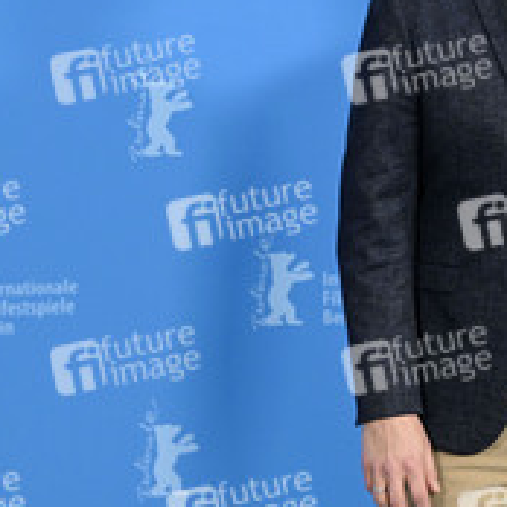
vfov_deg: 11.3
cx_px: 456
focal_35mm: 154
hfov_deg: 11.3
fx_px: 2552
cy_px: 143
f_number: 5.6
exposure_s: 1/400
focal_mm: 70
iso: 3200
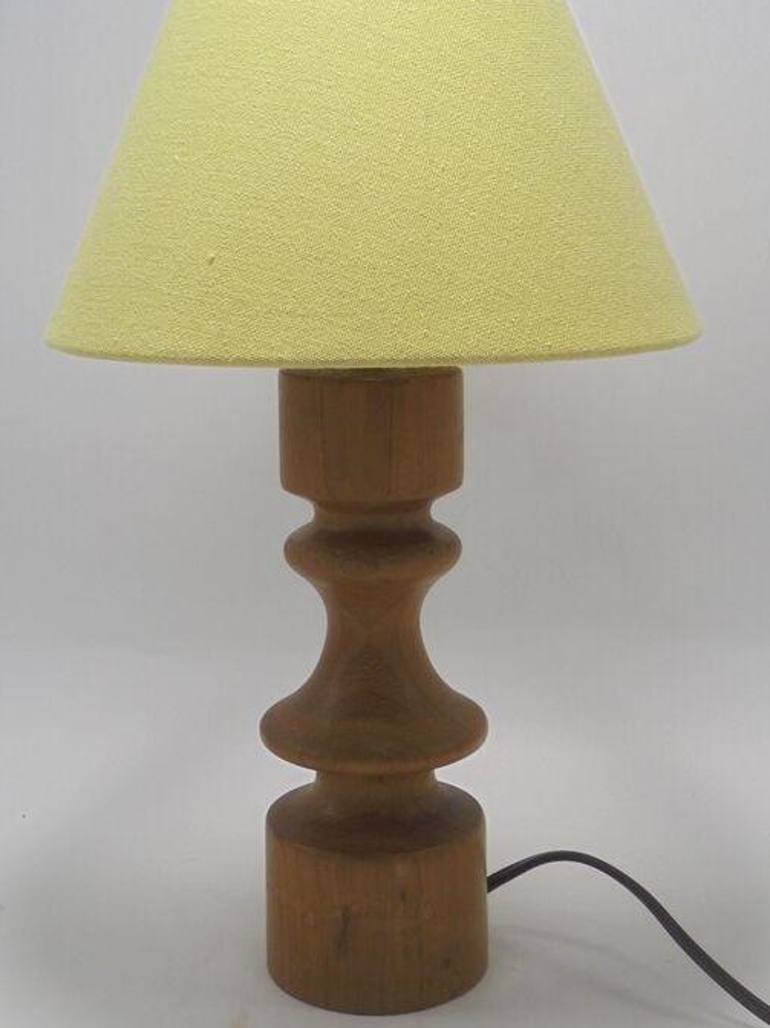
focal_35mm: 51
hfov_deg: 28.6
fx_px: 1513
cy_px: 466
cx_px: 391
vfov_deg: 37.5
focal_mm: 6.9
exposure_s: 1/80
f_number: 4.2
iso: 100
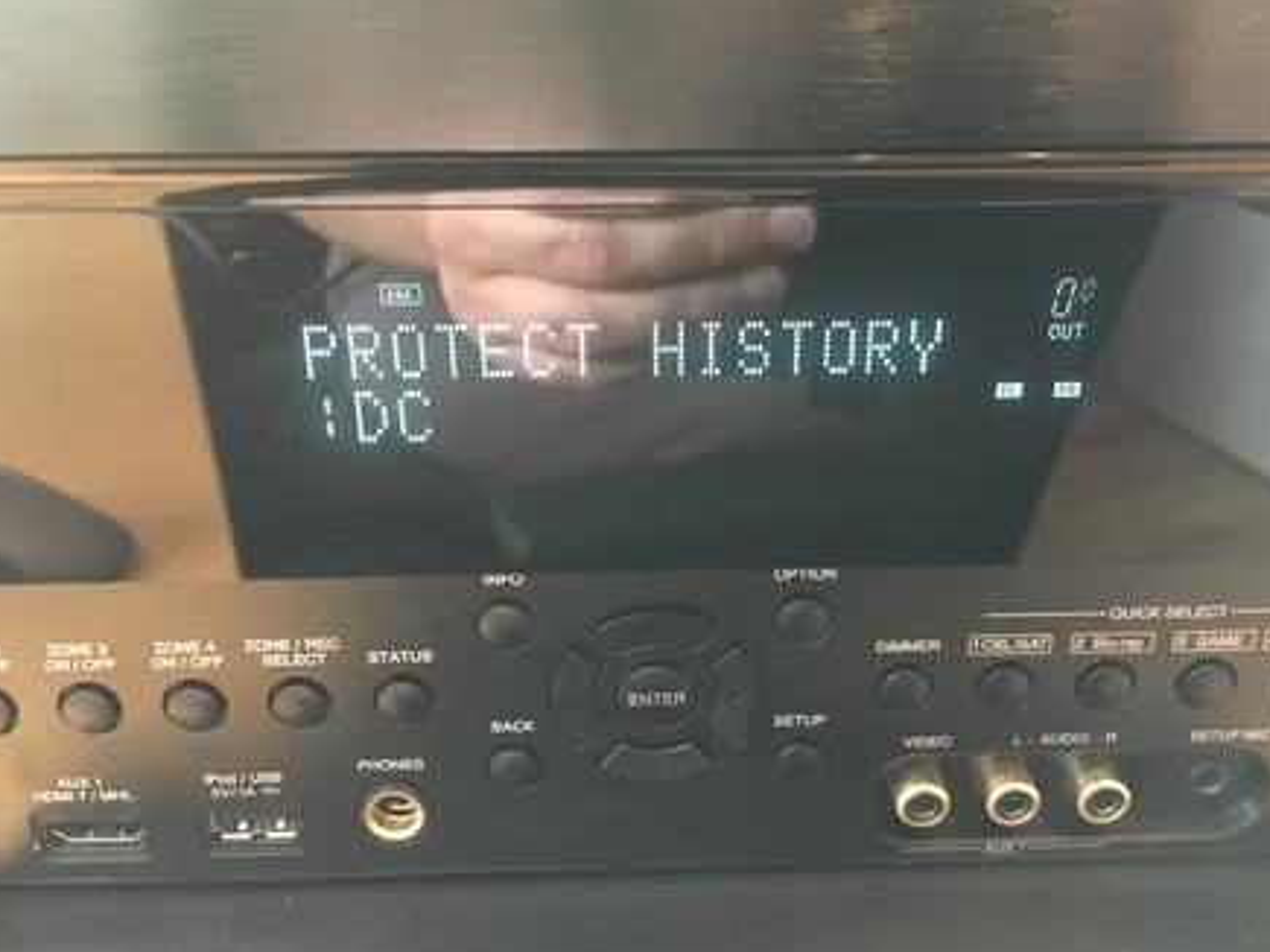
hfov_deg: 56.8
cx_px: 677
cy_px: 464
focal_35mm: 32
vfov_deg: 44.1
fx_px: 1174
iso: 500
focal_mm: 4.15
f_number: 2.2
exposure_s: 1/17
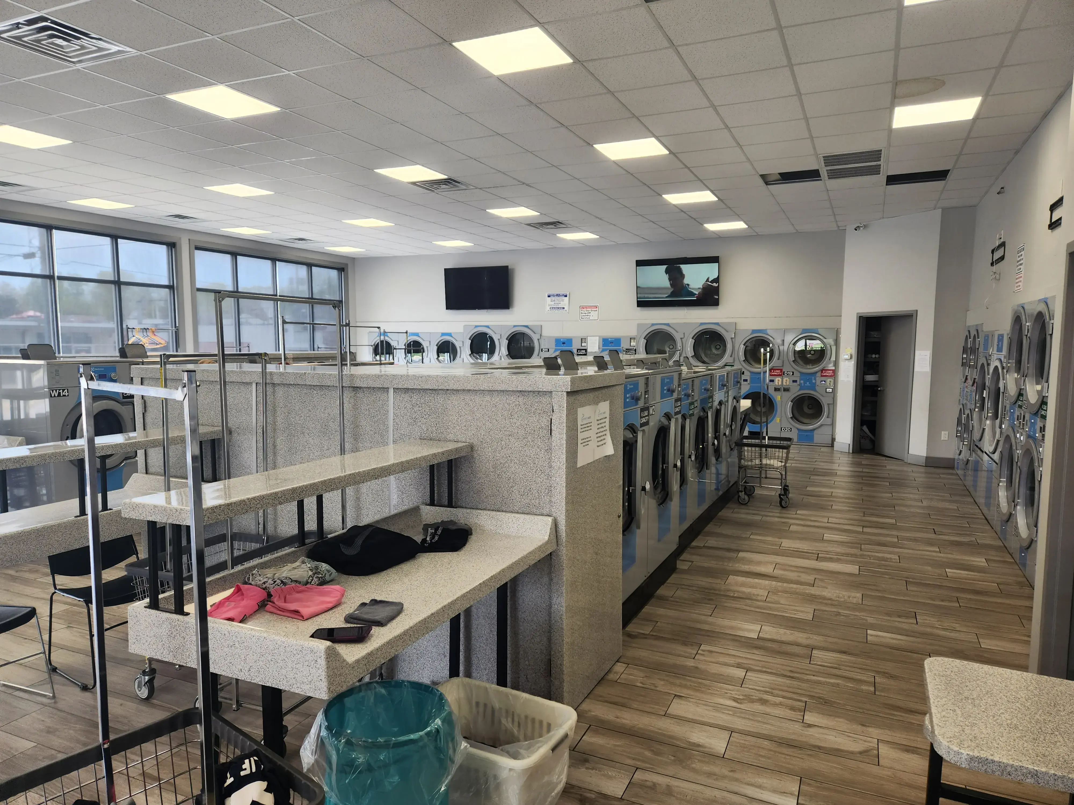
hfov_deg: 73.9
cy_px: 402
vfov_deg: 58.9
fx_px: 714
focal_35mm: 23
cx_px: 537
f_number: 1.8
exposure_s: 1/120
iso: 50
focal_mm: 5.4
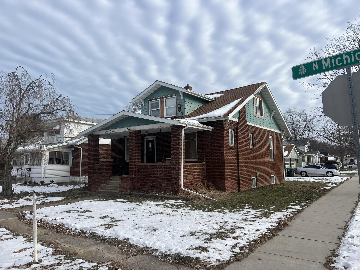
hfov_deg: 67.3
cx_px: 180
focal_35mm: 26
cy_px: 135
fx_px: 270
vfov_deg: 53.1
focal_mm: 5.7
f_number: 1.5
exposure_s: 1/4115
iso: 50
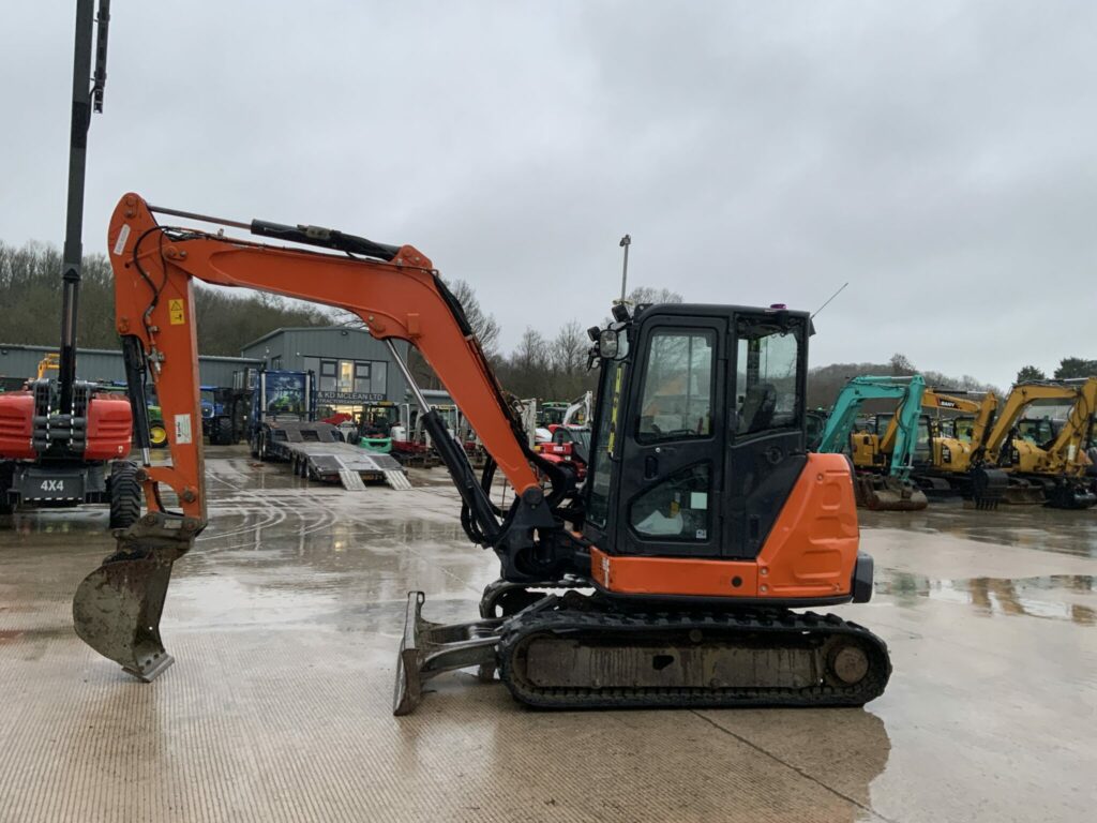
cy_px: 412
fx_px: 919
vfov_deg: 48.2
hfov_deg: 61.7
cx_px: 548
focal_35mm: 29
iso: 64
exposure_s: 1/74
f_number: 1.8
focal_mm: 3
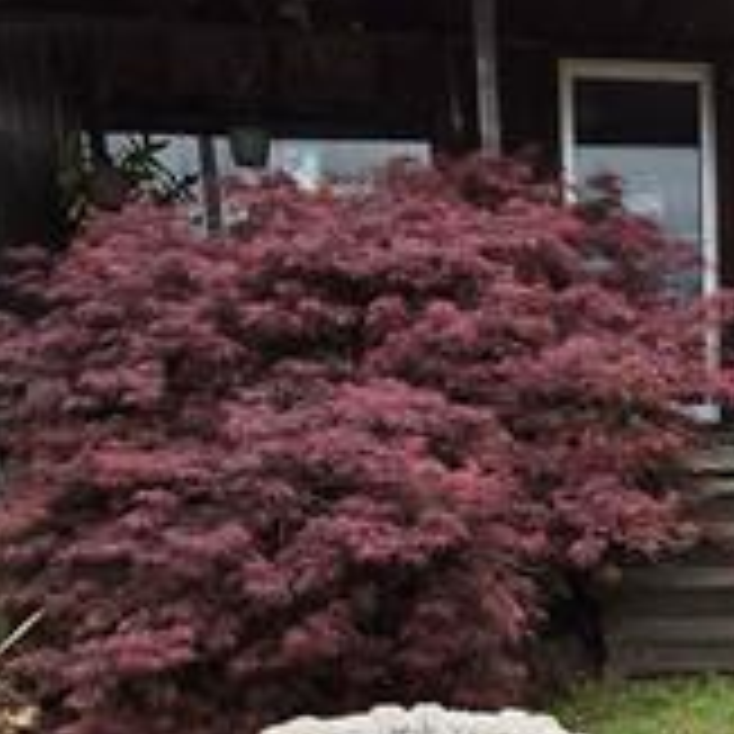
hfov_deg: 26.6
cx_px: 784
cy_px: 707
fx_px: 1439
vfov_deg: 27.2
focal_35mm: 60
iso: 80
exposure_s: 1/2392
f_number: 1.8
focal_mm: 5.4
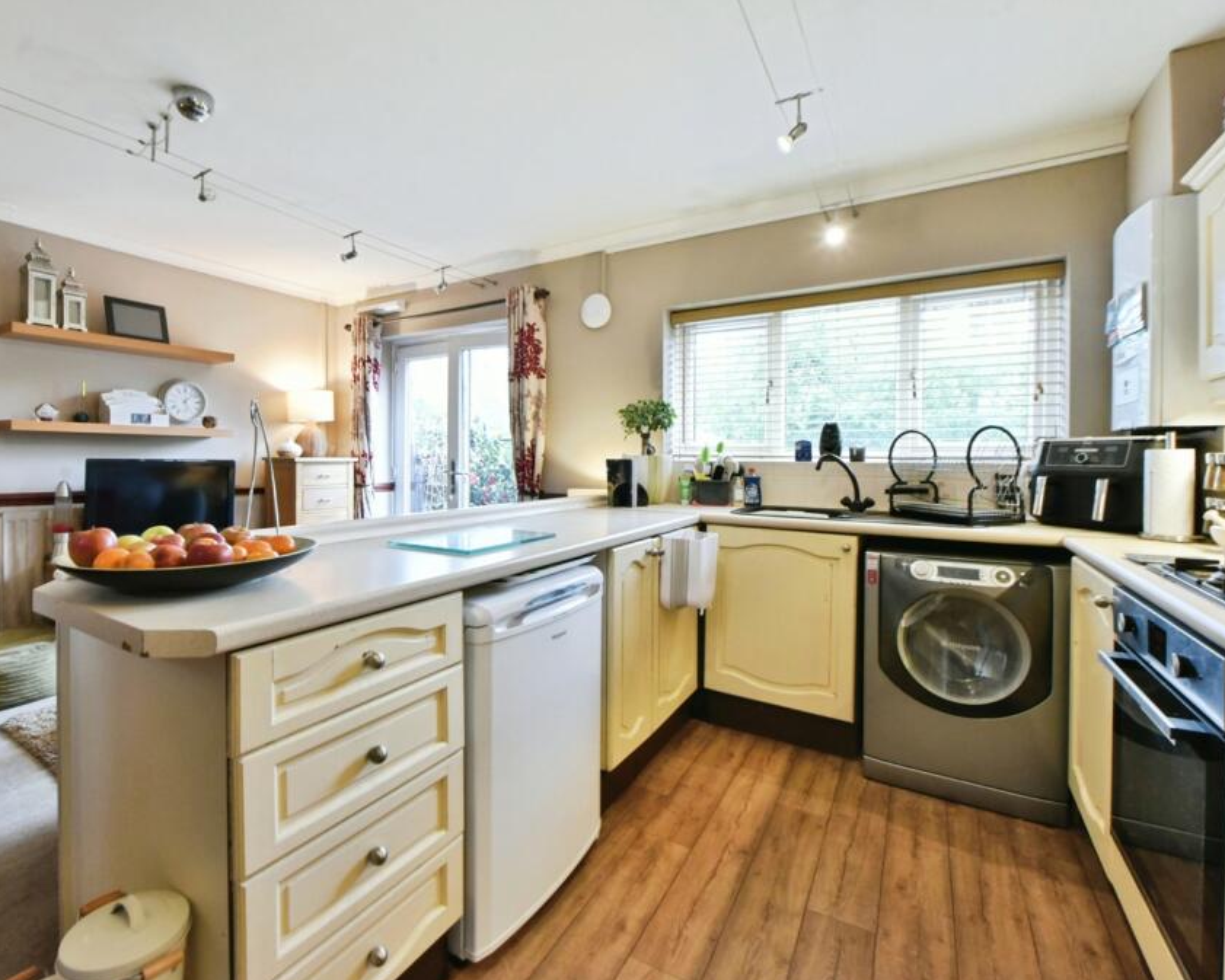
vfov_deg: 80.4
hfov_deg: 92.8
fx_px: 580
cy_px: 494
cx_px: 554
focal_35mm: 16
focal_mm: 14
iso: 7200
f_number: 10
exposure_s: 1/60
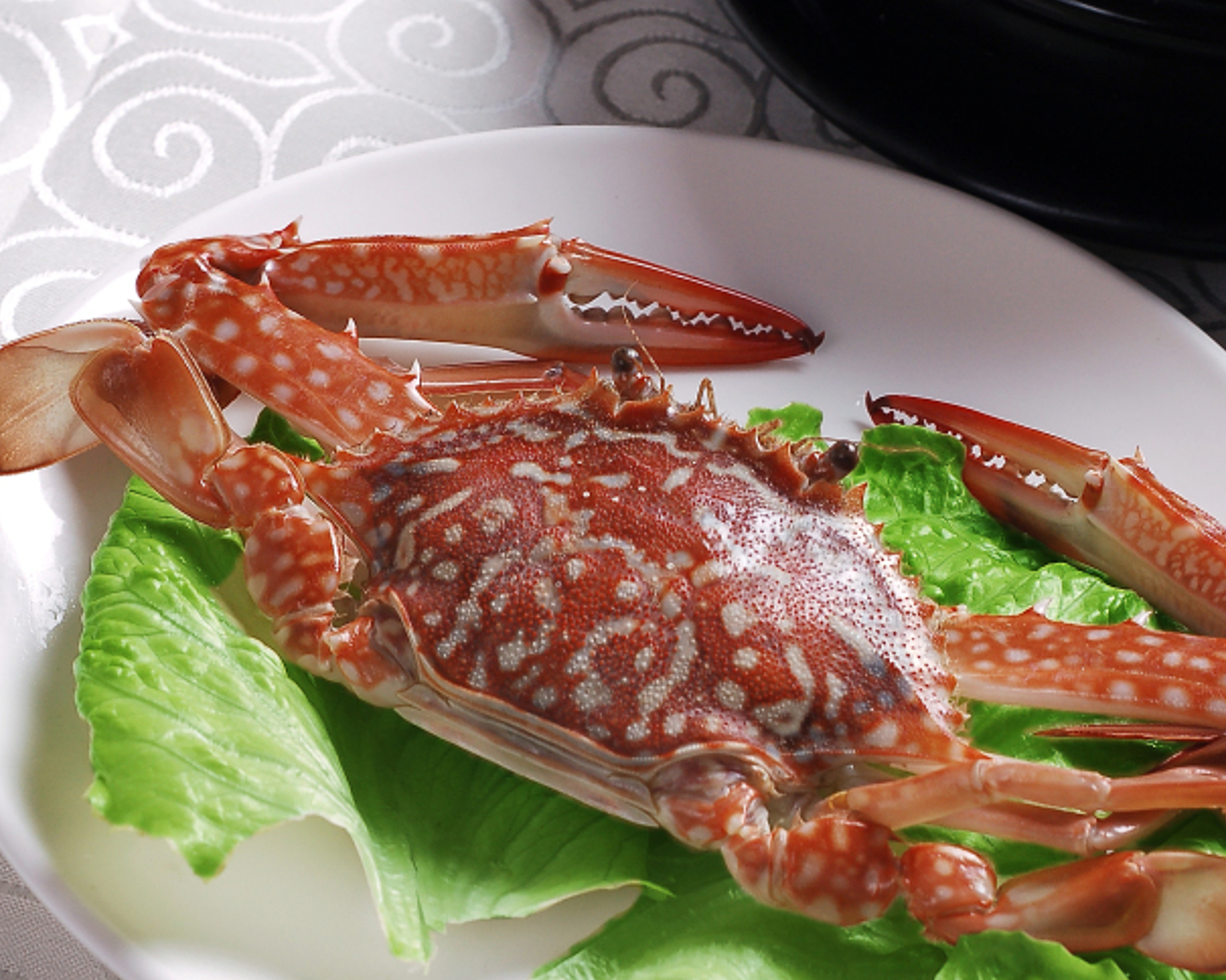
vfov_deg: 13.0
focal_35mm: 119
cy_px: 465
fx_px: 4318
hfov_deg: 16.1
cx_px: 809
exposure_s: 1/200
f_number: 7.1
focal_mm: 50
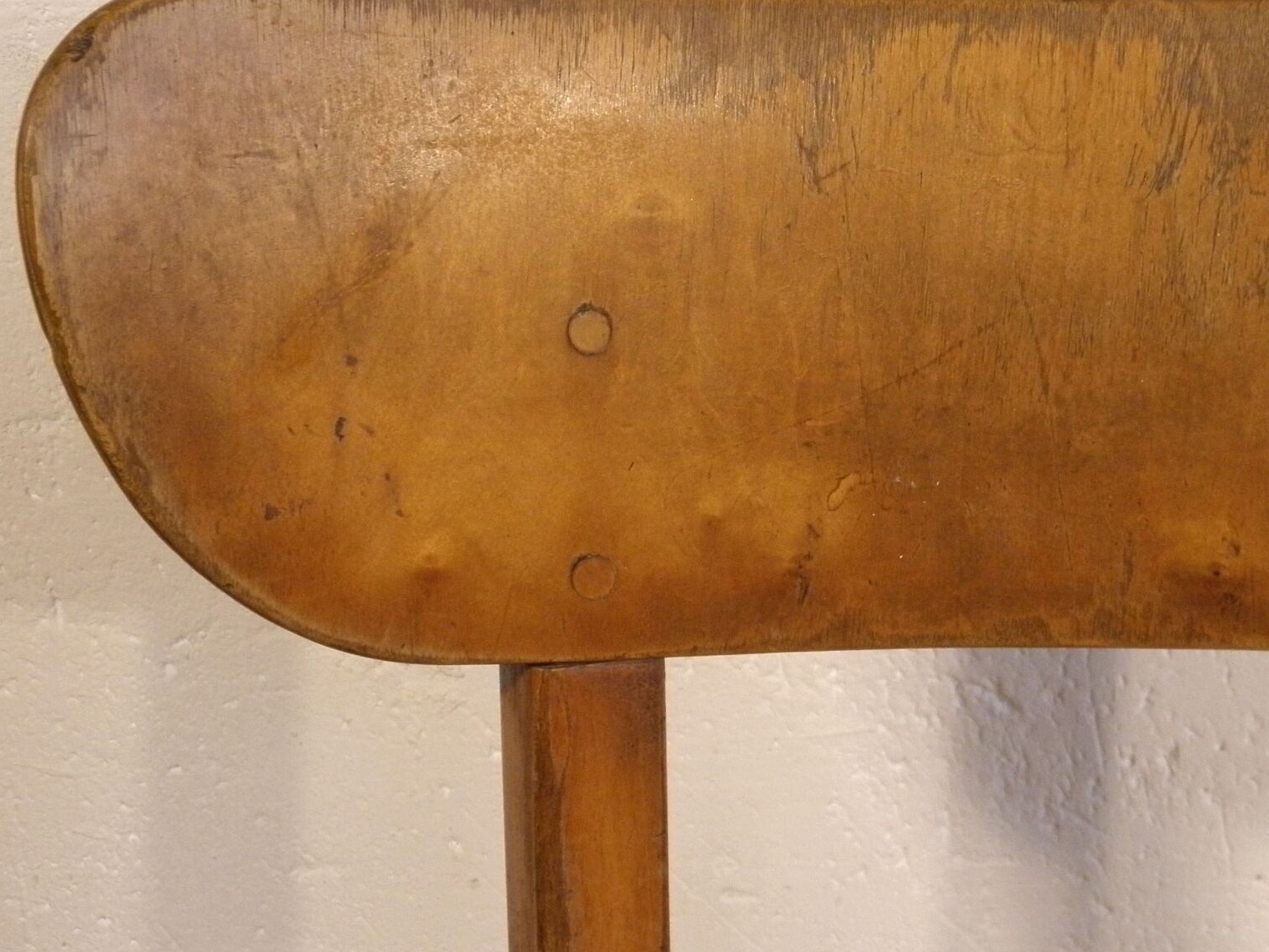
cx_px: 1030
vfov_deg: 21.3
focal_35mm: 69
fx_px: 2530
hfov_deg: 27.6
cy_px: 360
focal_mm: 7.5
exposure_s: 1/40
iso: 160
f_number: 3.8
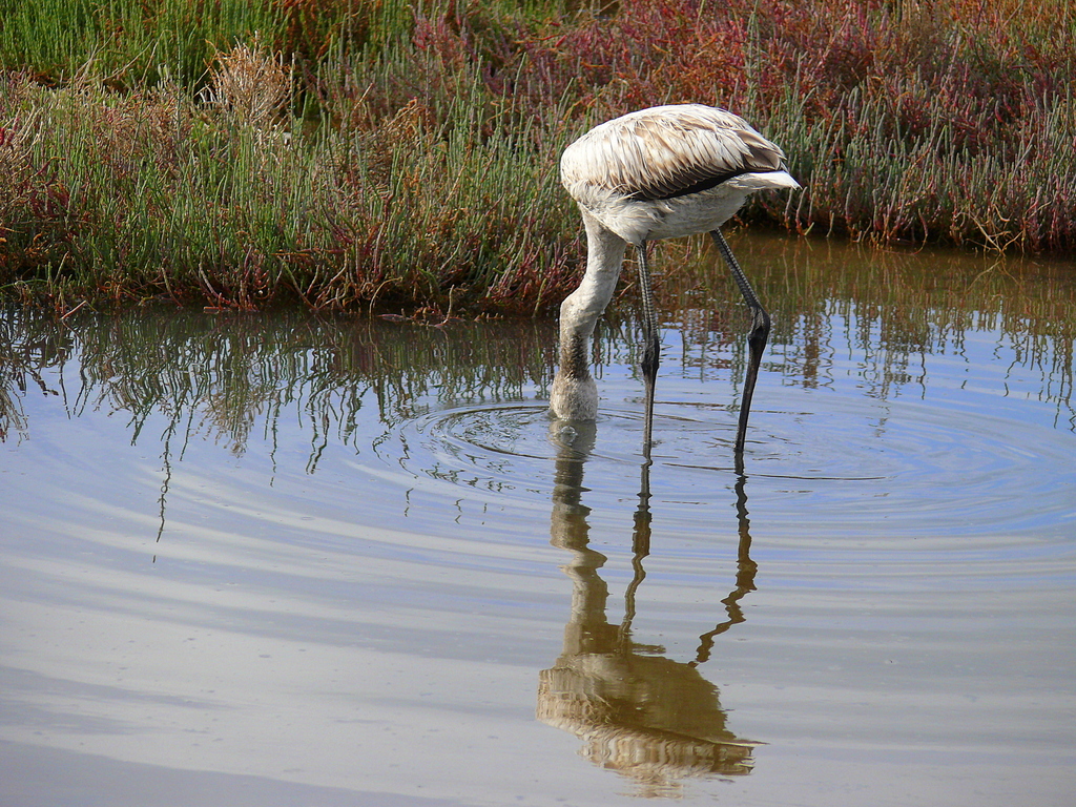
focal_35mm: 283
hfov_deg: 7.0
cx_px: 538
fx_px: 8797
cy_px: 404
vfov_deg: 5.3
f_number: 3.6
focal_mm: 59.7
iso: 100
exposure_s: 1/1000
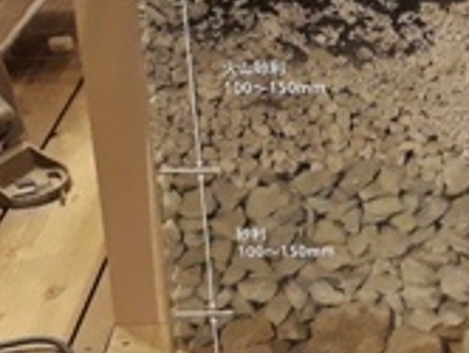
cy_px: 124
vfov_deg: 14.2
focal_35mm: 104
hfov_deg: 18.2
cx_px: 503
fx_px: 1411
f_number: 1.7
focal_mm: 3.71
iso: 400
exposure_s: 1/24
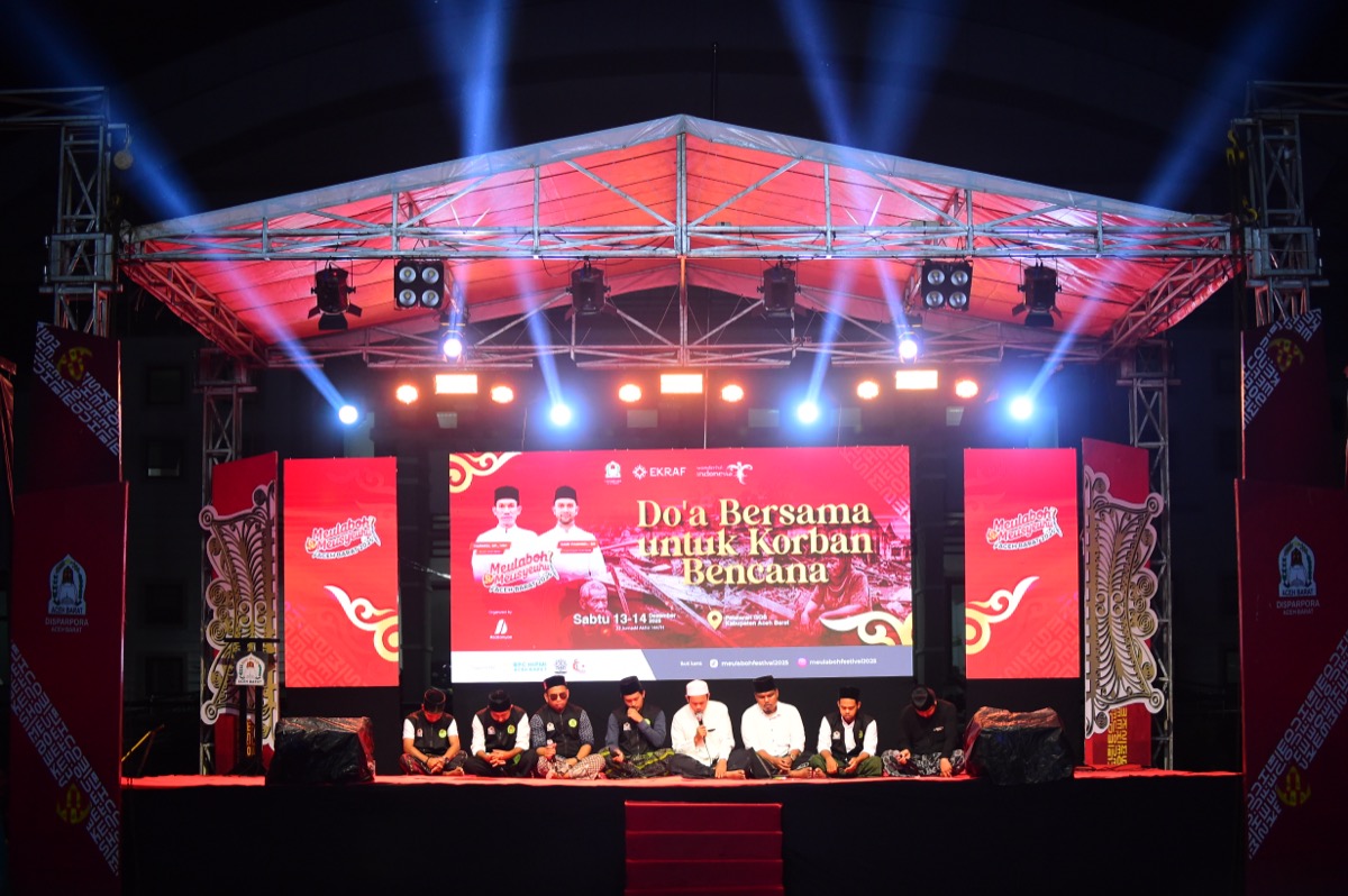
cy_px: 448
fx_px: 2619
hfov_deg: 28.9
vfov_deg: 19.4
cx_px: 674
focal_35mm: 70
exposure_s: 1/400
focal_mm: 70
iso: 4000
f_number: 2.8
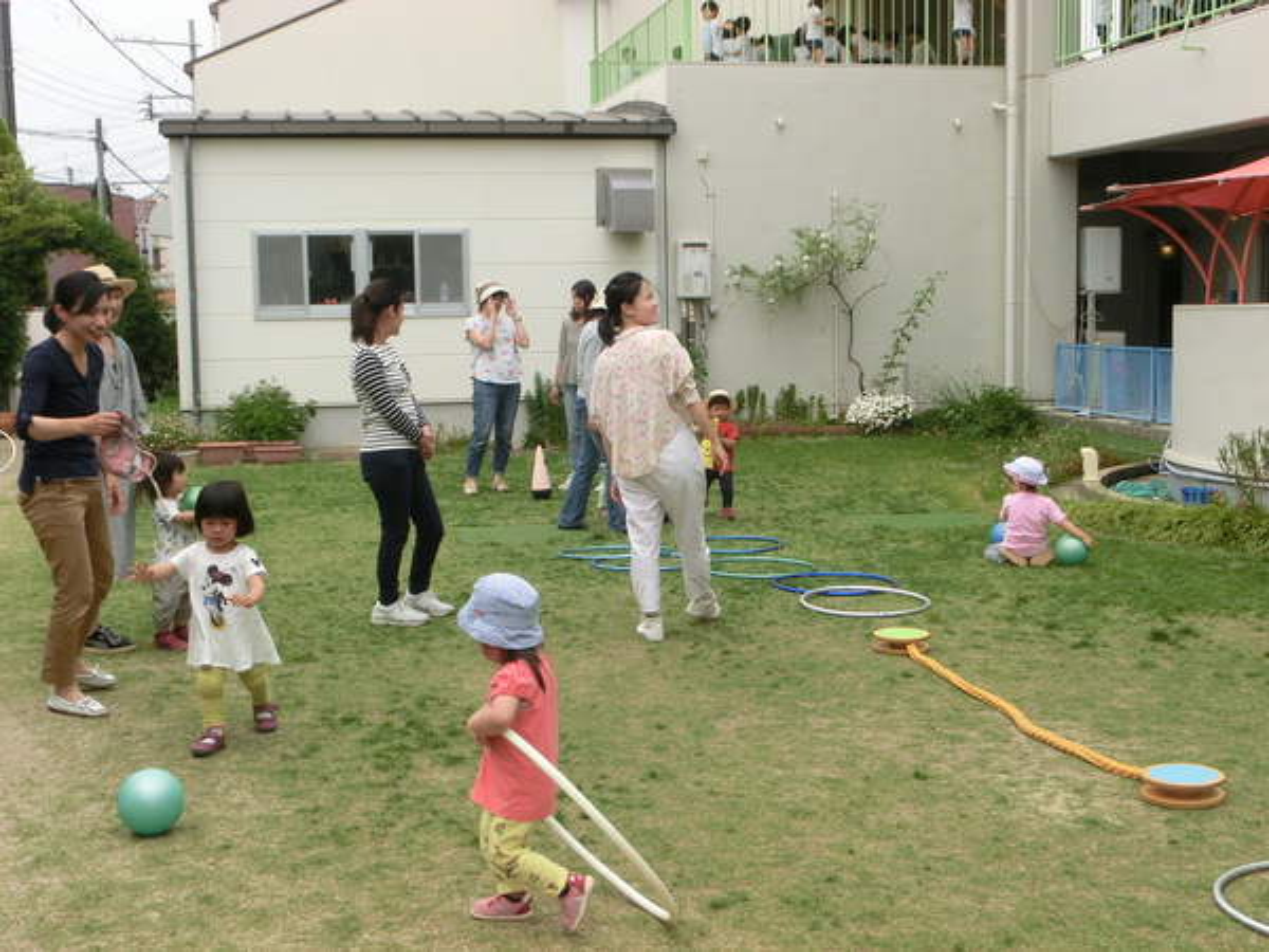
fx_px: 1870
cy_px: 476
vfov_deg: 28.6
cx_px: 634
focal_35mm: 51
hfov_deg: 37.5
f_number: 4.4
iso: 80
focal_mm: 9.09
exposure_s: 1/500
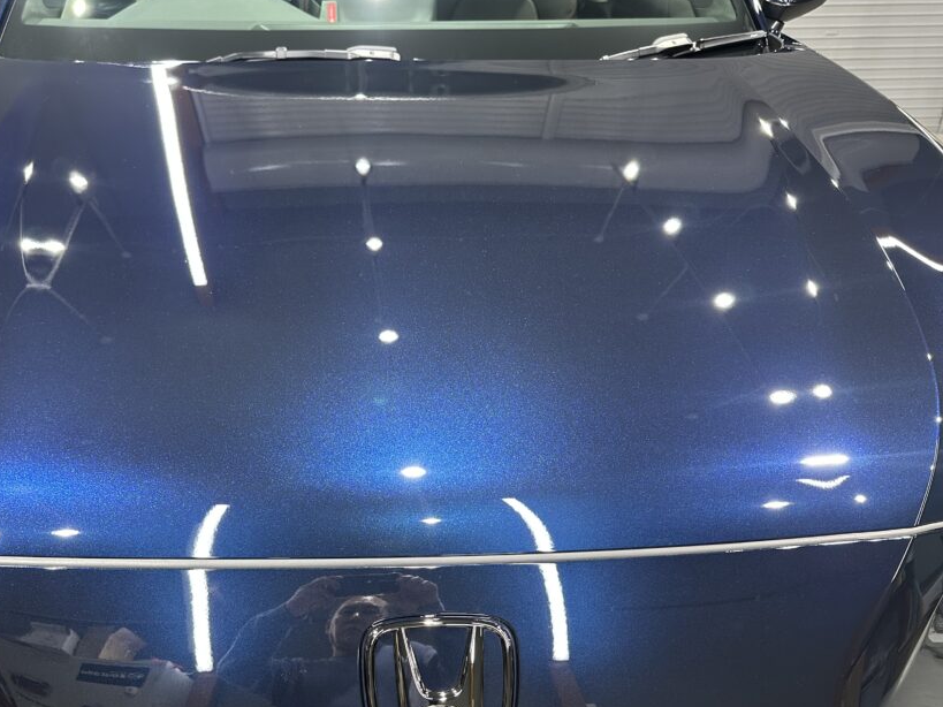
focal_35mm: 30
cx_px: 391
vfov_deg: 46.4
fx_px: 817
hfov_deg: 59.6
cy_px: 435
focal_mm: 6.86
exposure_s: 1/60
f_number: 1.78
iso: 200
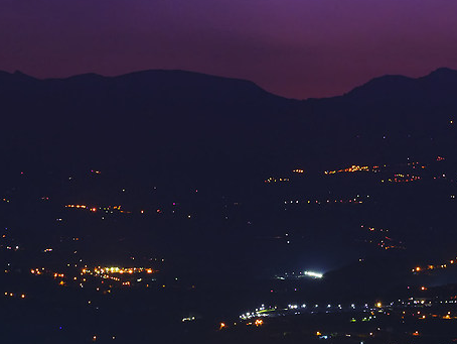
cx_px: 12
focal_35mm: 254
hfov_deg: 7.8
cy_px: 171
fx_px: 3355
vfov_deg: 5.9
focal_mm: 50
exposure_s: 25
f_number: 8
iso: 400
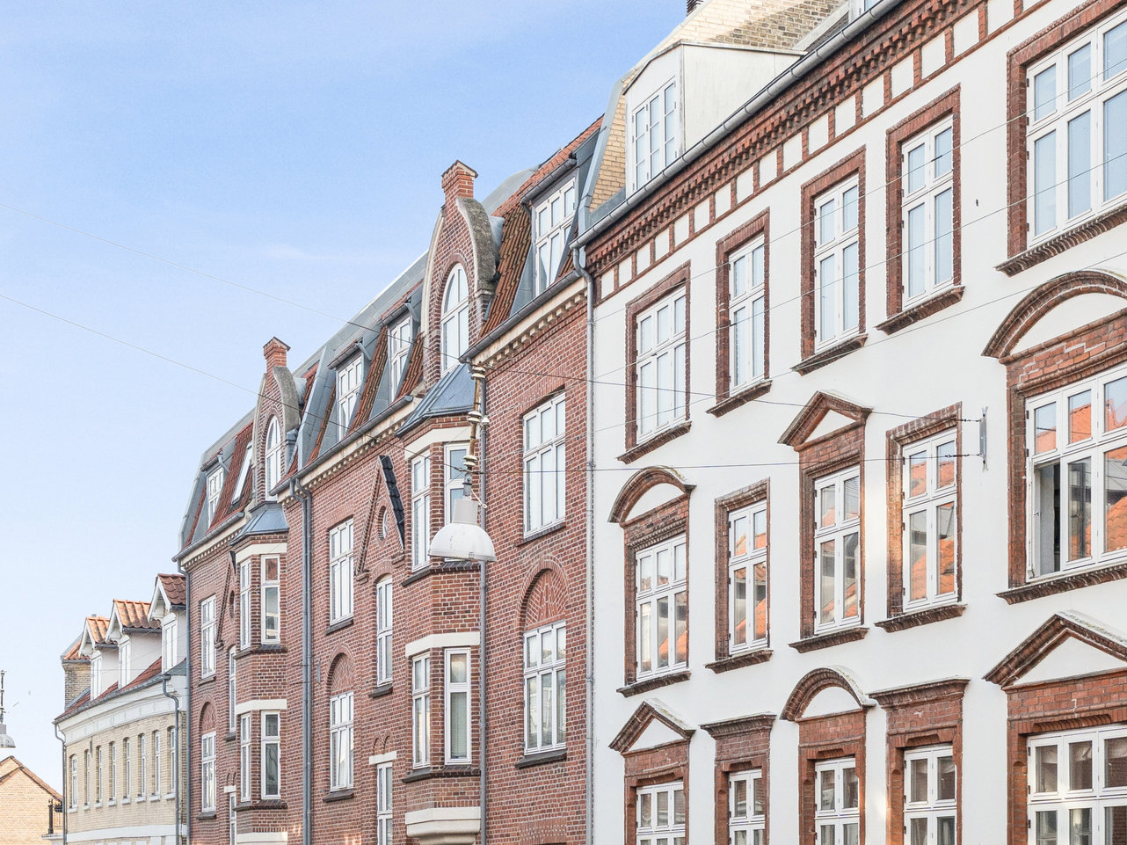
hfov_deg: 30.5
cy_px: 619
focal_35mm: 63
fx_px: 2051
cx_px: 742
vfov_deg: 23.1
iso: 800
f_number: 9
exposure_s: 1/320
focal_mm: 28
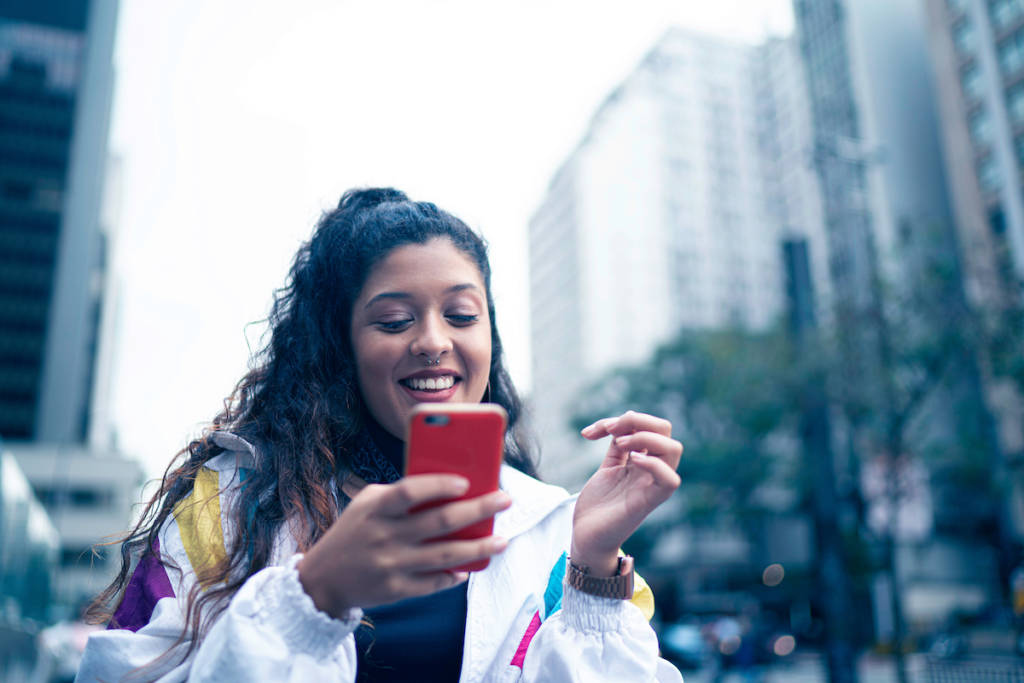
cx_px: 512
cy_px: 342
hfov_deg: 54.4
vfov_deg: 37.9
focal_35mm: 35
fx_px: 996
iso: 100
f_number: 1.4
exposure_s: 1/200
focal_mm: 35
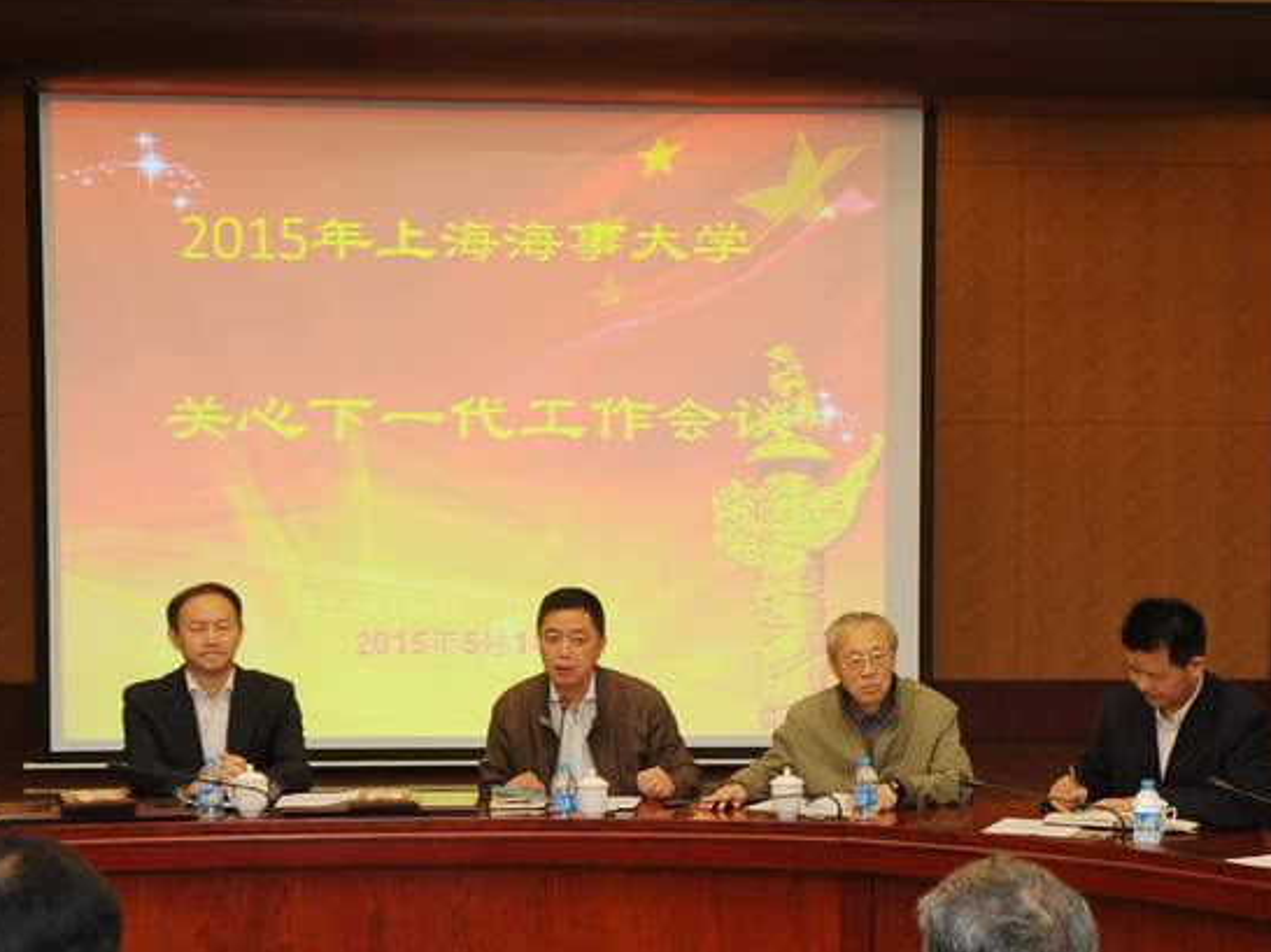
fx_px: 2716
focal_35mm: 74
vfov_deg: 19.8
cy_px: 684
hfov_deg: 26.3
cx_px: 740
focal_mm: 42
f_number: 6.3
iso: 800
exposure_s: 1/60
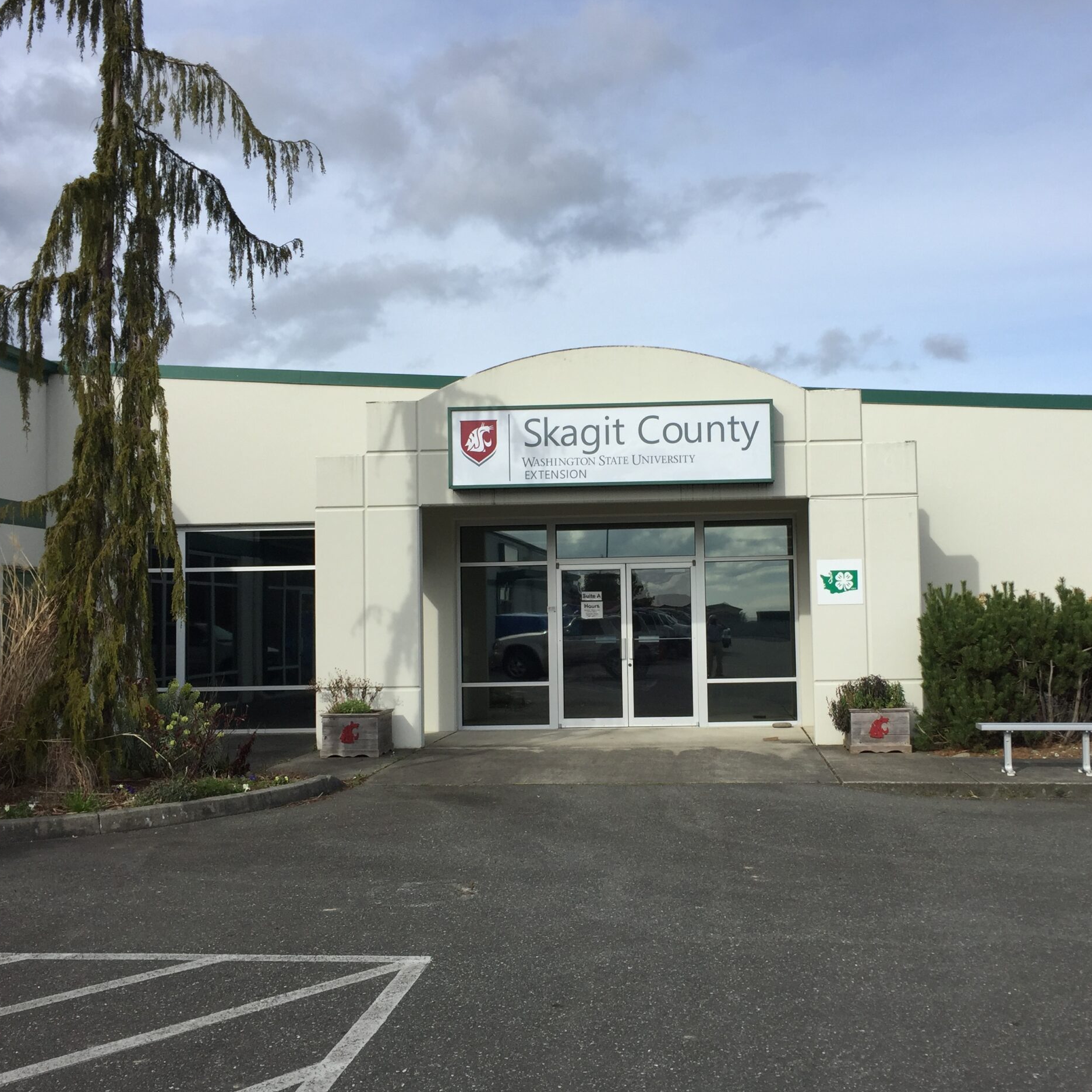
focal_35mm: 35
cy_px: 554
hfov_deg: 47.0
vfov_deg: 47.2
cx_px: 635
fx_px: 1249
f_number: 2.2
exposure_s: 1/1799
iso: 32
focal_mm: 4.15
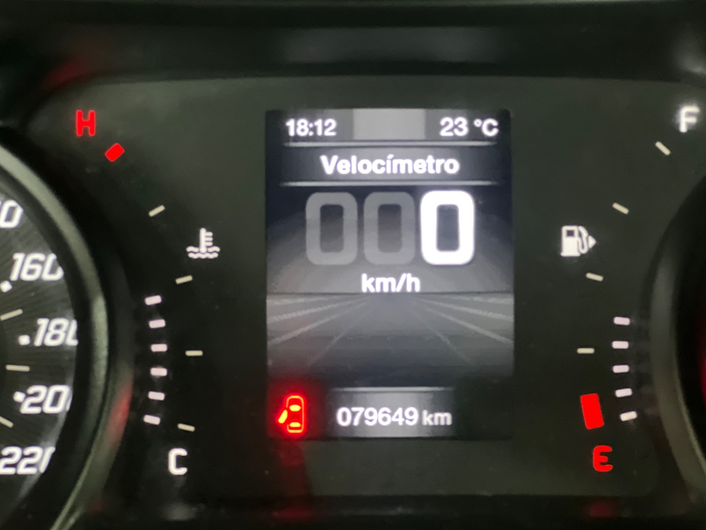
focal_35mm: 85
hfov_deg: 23.0
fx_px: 1733
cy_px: 276
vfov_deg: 17.4
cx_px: 388
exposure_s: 1/15
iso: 800
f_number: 2.8
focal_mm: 9
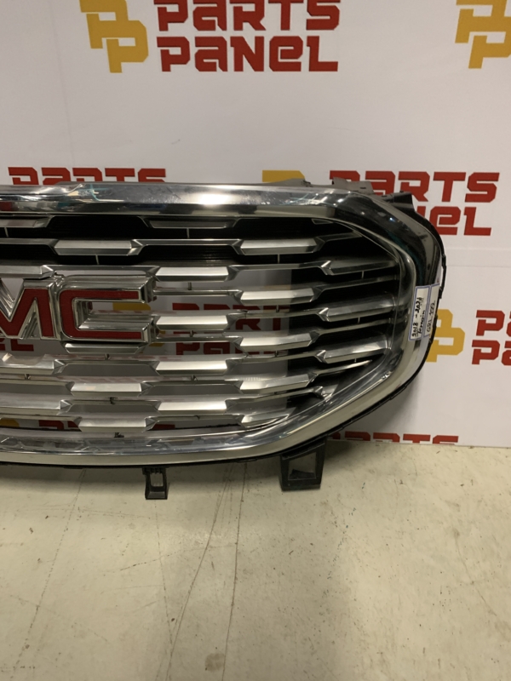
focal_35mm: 26
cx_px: 256
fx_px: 512
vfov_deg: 67.3
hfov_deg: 53.1
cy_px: 340
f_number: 1.8
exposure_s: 1/30
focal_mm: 4.25
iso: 500
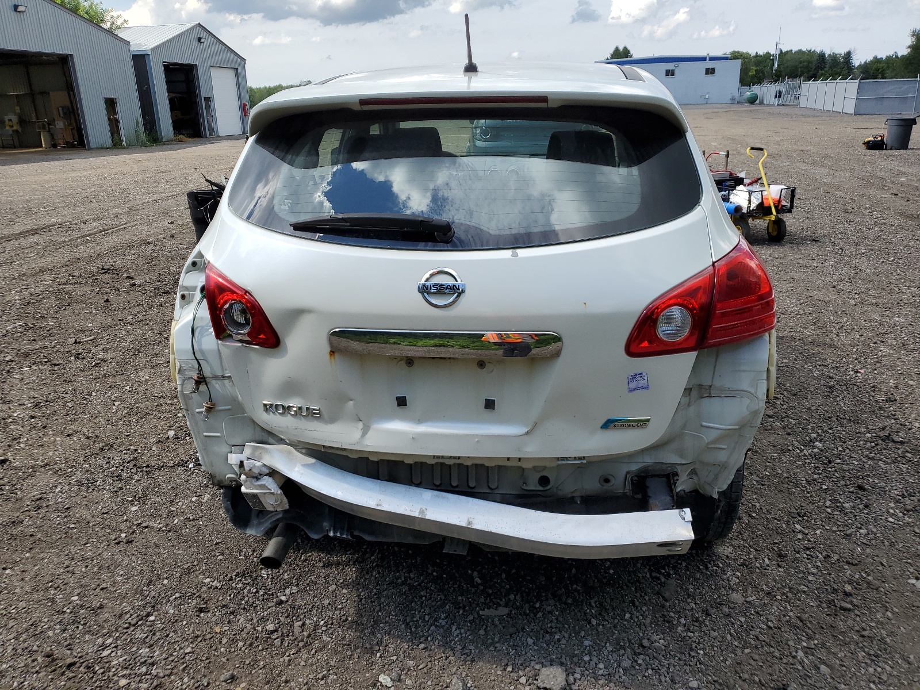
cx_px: 460
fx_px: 691
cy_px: 345
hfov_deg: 67.3
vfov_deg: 53.1
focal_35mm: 26
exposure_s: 1/2000
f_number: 1.5
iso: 50
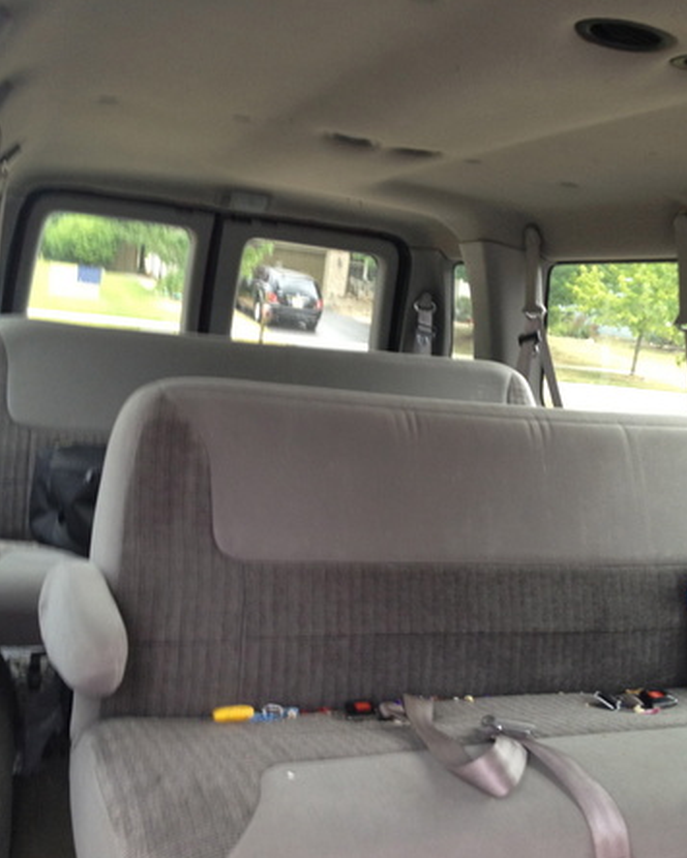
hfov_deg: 40.2
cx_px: 346
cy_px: 461
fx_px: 939
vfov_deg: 49.0
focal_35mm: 37
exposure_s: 1/20
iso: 125
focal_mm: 4.28
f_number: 2.4
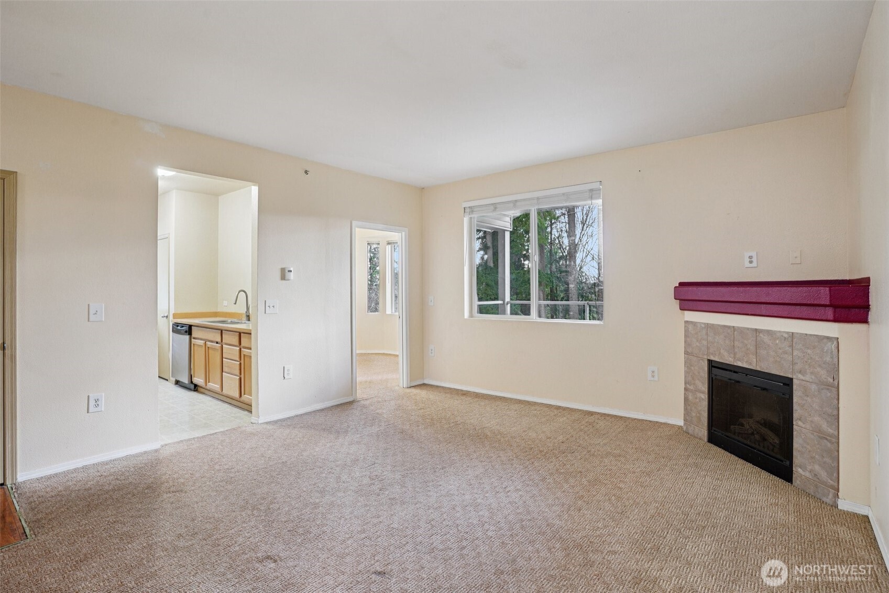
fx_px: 420
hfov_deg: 93.3
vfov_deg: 70.4
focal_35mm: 17
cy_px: 296
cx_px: 444
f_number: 8
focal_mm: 17
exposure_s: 1/4
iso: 400
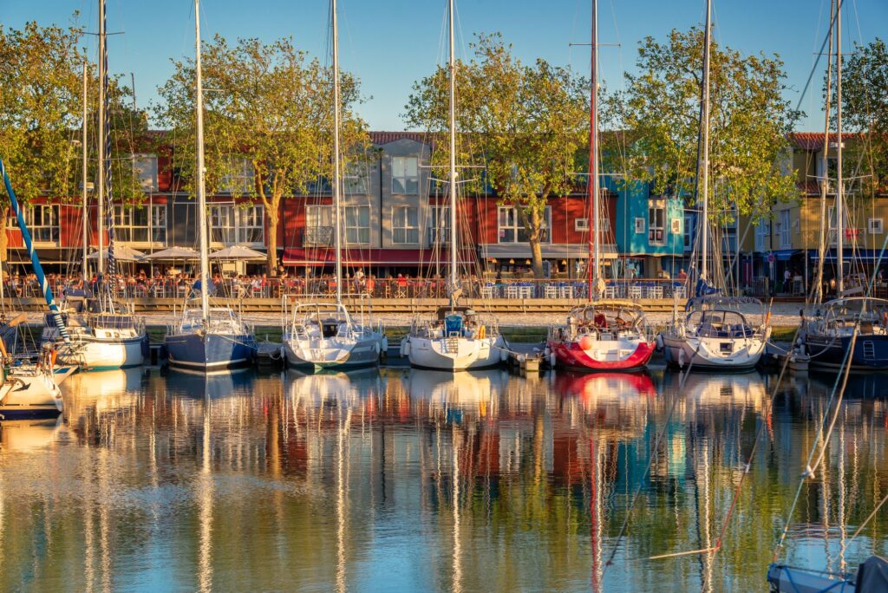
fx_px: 2098
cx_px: 444
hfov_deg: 23.9
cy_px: 296
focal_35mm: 85
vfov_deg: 16.1
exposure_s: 1/100
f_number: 10
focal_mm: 85
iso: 200
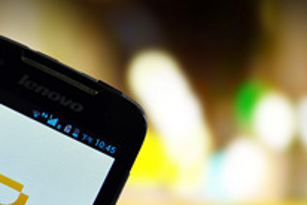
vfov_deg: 11.2
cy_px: 232
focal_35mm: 121
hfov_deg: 16.7
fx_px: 1033
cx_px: 43
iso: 400
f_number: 2.4
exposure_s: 1/125
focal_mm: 35
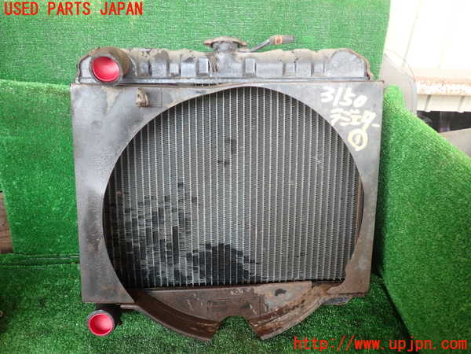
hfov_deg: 60.0
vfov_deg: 46.8
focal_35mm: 30
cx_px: 236
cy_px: 177
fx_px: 408
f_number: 2.3
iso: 100
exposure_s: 1/80
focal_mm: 5.4
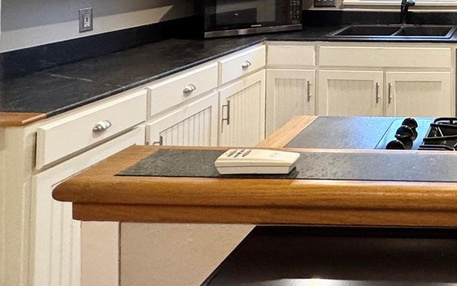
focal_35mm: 40
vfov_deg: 28.1
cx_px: 505
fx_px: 498
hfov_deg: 39.9
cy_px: -54
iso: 250
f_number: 2.2
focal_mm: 2.22
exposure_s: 1/60
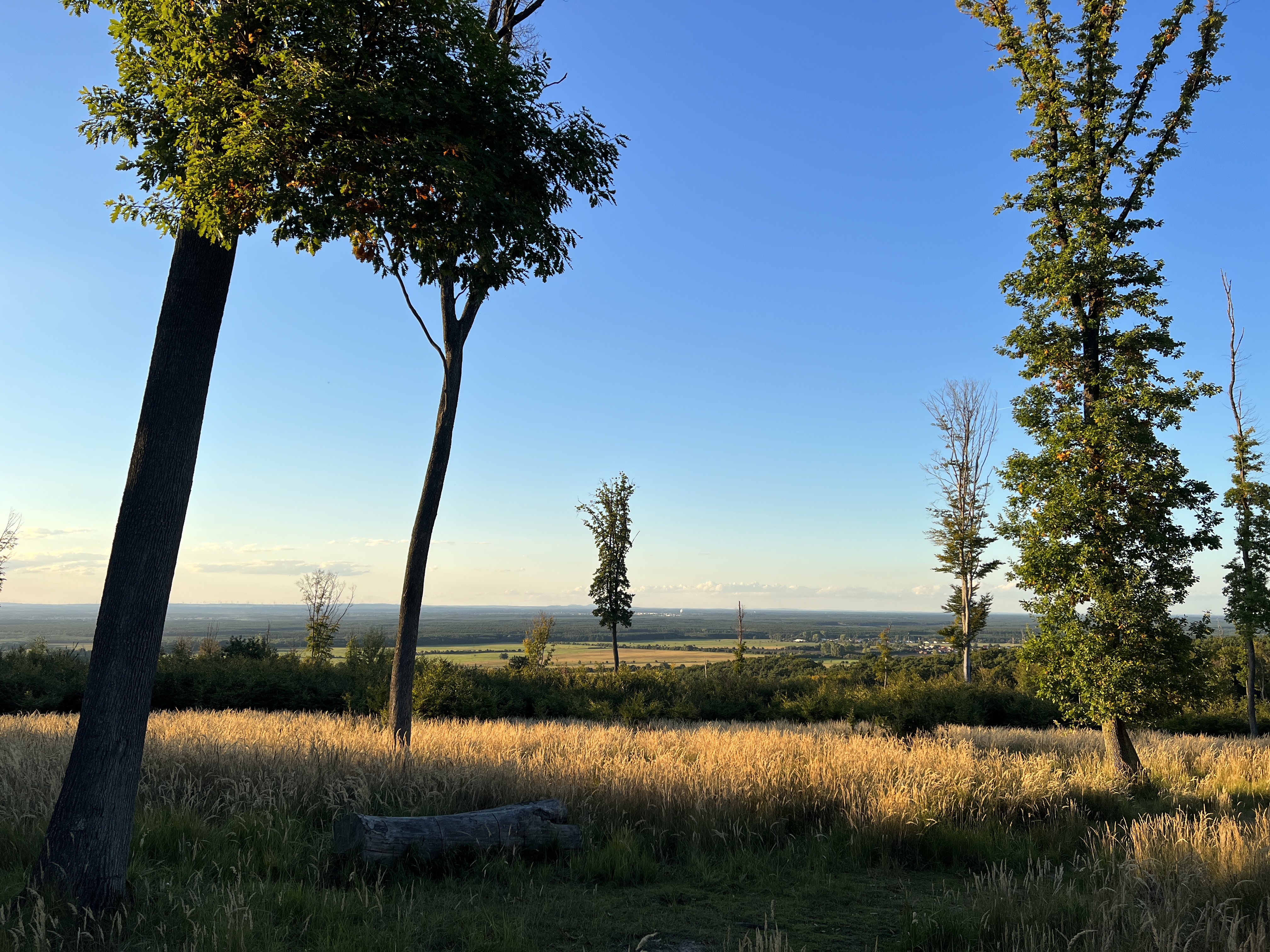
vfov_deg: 53.1
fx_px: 954
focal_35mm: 26
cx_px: 635
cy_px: 476
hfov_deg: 67.3
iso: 50
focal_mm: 5.7
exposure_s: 1/2123
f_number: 1.5
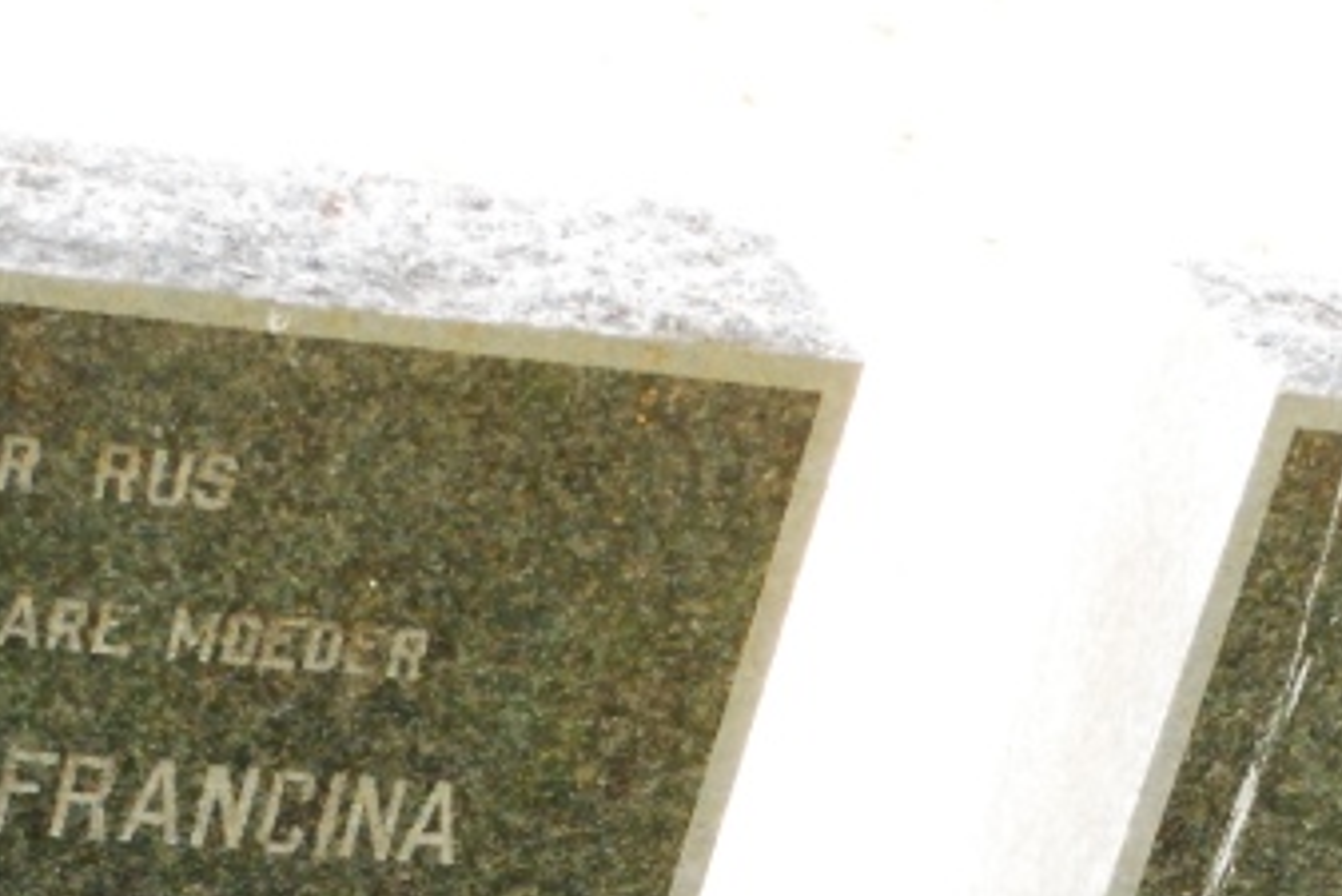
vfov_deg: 8.7
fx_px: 5780
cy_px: 1344
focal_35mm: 155
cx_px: 753
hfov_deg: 13.2
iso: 1600
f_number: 5
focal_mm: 34
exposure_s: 1/125
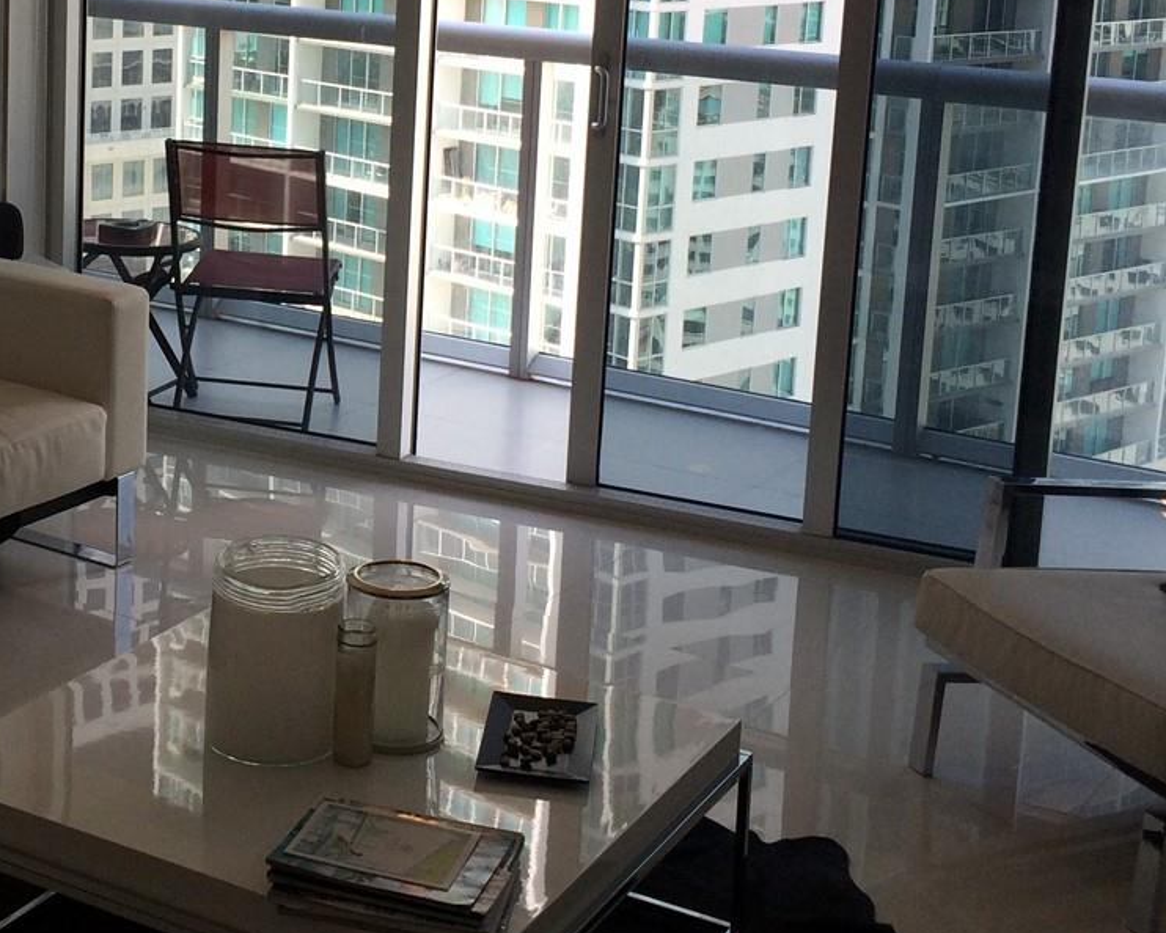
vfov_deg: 24.6
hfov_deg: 30.0
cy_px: 188
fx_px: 2106
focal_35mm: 61
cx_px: 187
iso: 32
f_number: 2.2
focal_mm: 4.15
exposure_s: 1/366
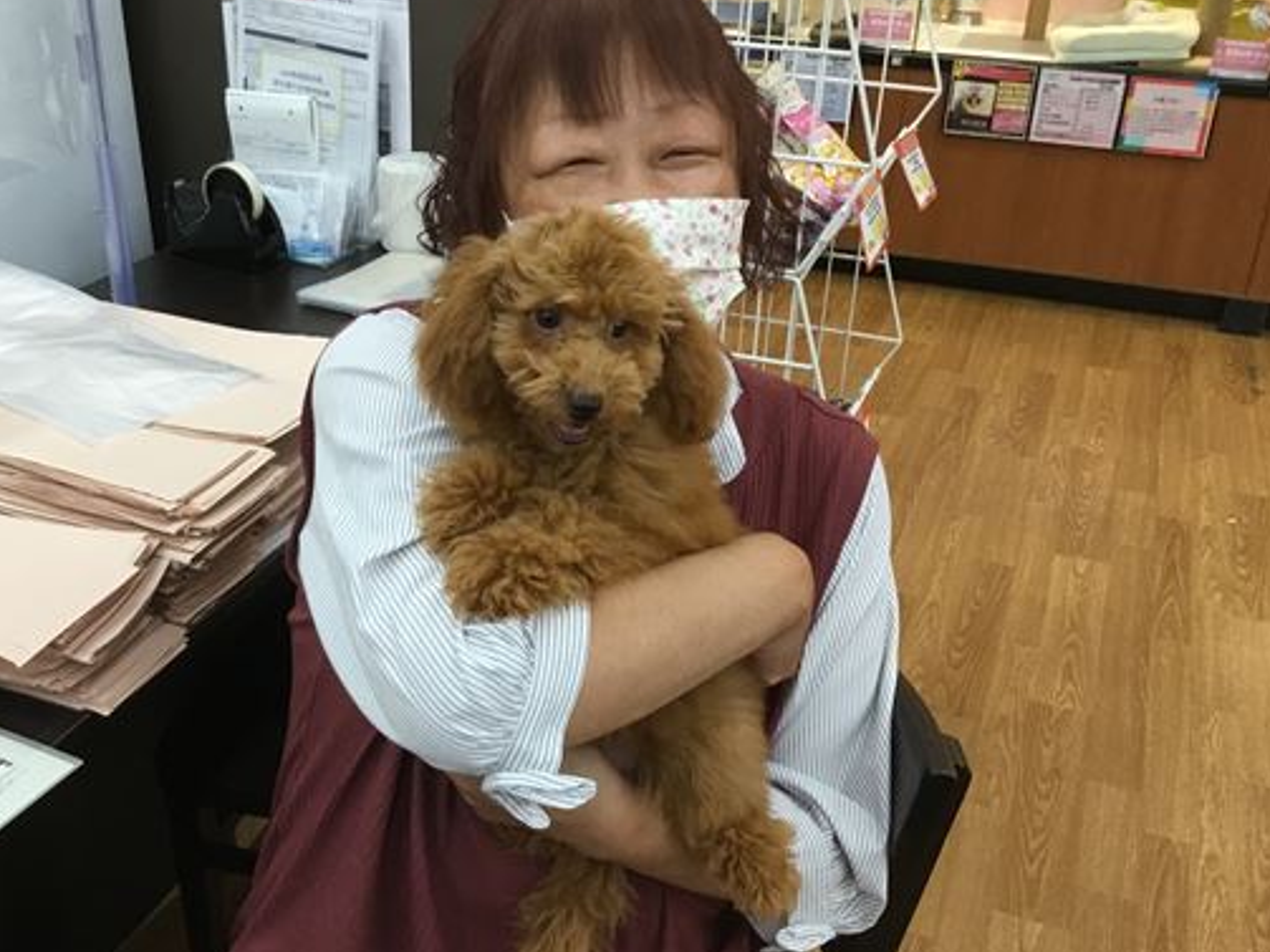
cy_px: 528
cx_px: 548
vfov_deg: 38.6
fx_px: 1357
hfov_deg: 50.0
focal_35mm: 37
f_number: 2.4
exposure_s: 1/33
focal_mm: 3.3
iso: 50
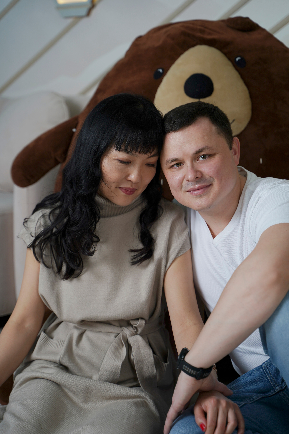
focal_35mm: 65
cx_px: 144
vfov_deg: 31.0
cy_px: 217
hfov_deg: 20.9
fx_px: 783
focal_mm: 65
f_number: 3.2
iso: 100
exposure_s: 1/160
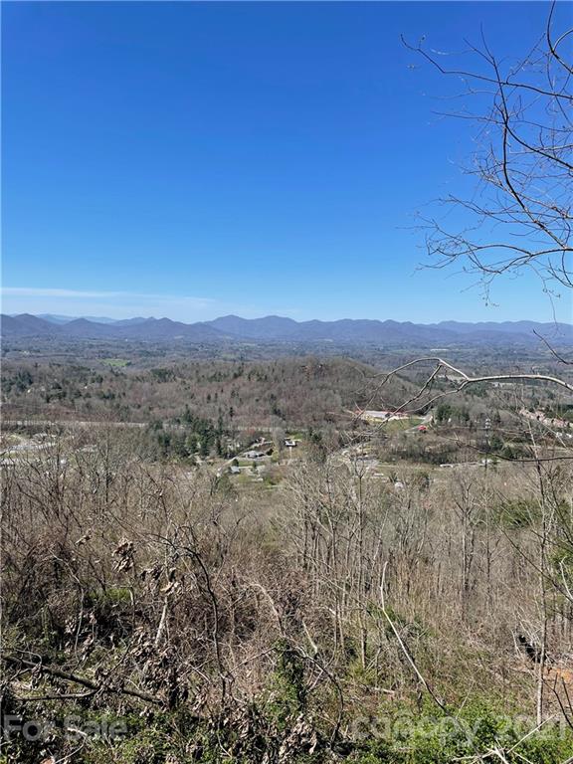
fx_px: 574
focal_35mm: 26
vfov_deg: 67.3
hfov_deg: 53.1
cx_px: 286
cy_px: 382
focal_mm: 4.2
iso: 32
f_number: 1.6
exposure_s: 1/3125
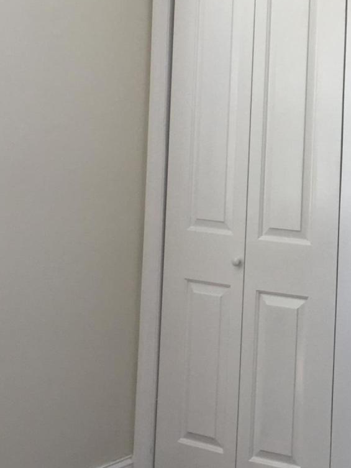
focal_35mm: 77
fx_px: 1041
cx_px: 372
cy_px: 96
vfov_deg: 24.9
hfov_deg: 18.5
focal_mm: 4.15
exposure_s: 1/60
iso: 25
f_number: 2.2
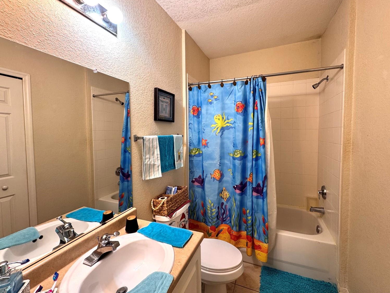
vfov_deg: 81.7
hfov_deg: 98.1
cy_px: 141
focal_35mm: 15
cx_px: 204
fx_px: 169
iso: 160
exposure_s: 1/60
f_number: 2.2
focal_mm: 2.22
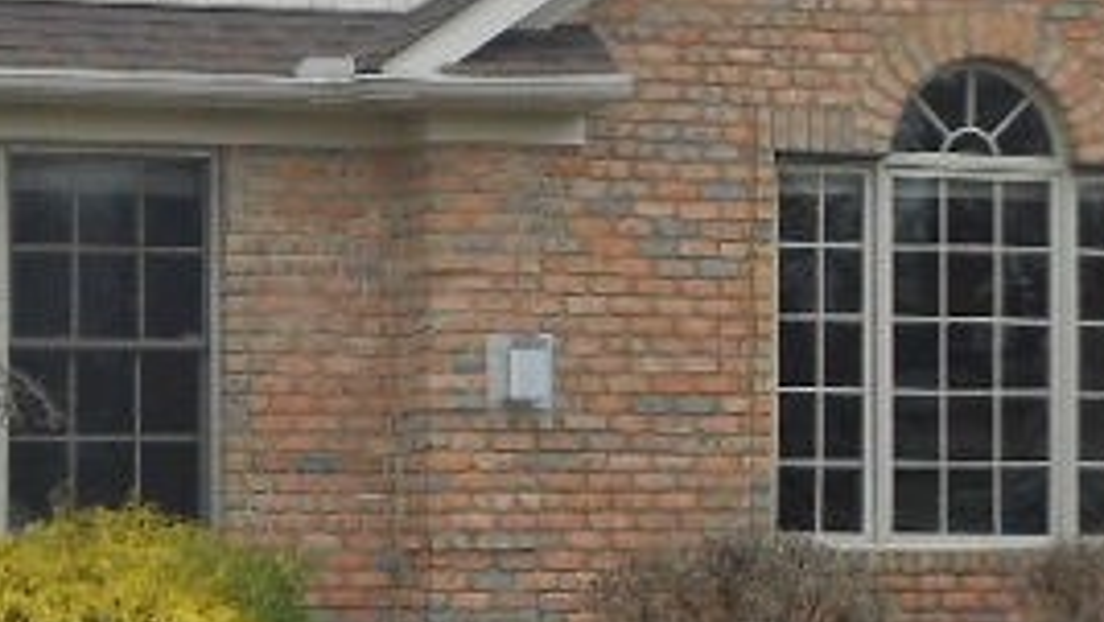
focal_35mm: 133
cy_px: 573
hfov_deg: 15.9
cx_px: 111
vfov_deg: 9.1
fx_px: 3895
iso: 80
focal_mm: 5.8
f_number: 3.6
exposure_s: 1/80
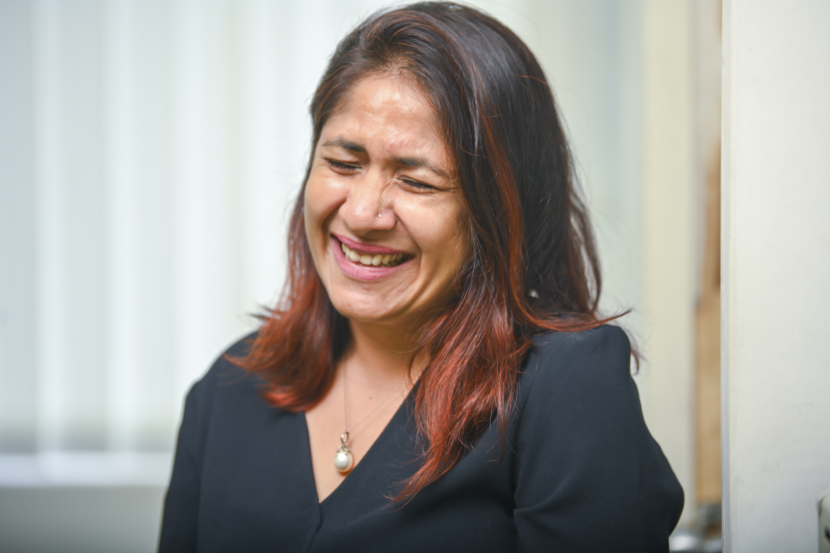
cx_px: 415
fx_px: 4611
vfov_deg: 6.9
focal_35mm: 200
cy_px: 276
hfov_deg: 10.3
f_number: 2.8
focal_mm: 200
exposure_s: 1/200
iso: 64
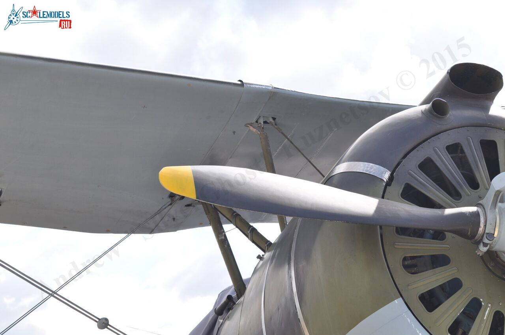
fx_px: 1471
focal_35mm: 105
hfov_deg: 19.5
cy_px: 168
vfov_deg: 13.0
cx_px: 252
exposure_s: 1/200
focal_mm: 70
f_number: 8
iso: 200
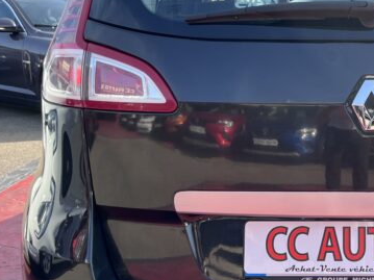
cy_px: 136
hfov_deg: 31.6
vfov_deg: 25.2
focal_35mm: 58
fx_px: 626
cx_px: 340
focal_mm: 5.1
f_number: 1.6
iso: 50
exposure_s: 1/563
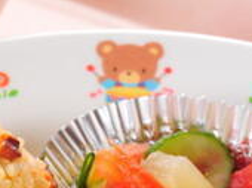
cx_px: -42
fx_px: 2595
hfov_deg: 5.5
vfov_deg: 4.2
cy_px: 164
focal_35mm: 357
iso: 200
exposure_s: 1/60
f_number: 20
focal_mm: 105
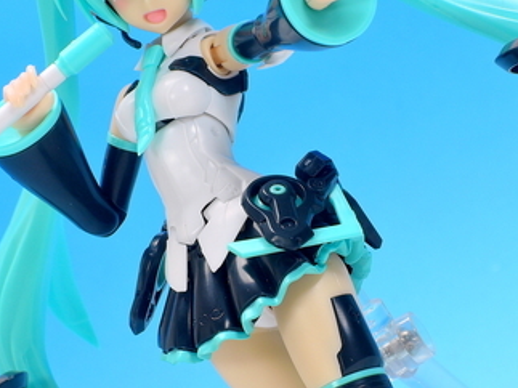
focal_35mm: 195
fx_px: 2917
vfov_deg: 7.6
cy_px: 184
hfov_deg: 10.1
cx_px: 308
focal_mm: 22.4
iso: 80
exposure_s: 1.3
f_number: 7.3
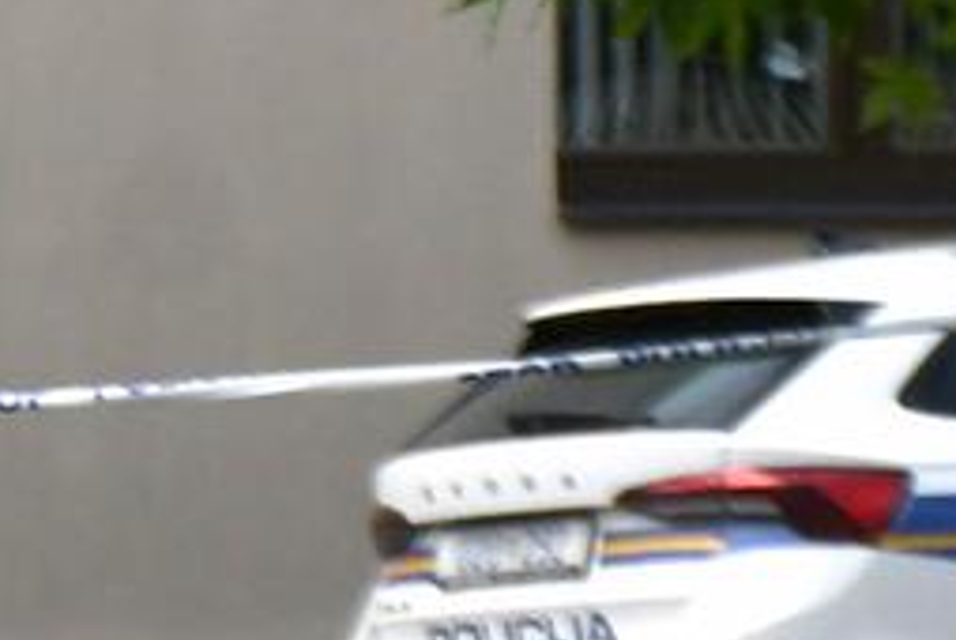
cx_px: -1822
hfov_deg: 3.1
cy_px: 72
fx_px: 17600
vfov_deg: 2.1
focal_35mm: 662
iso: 640
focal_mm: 70
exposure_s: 1/6400
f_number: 5
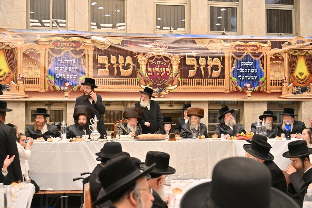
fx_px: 347
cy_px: 104
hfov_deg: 48.5
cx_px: 156
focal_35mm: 40
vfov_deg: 33.4
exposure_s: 1/200
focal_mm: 40
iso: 500
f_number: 4
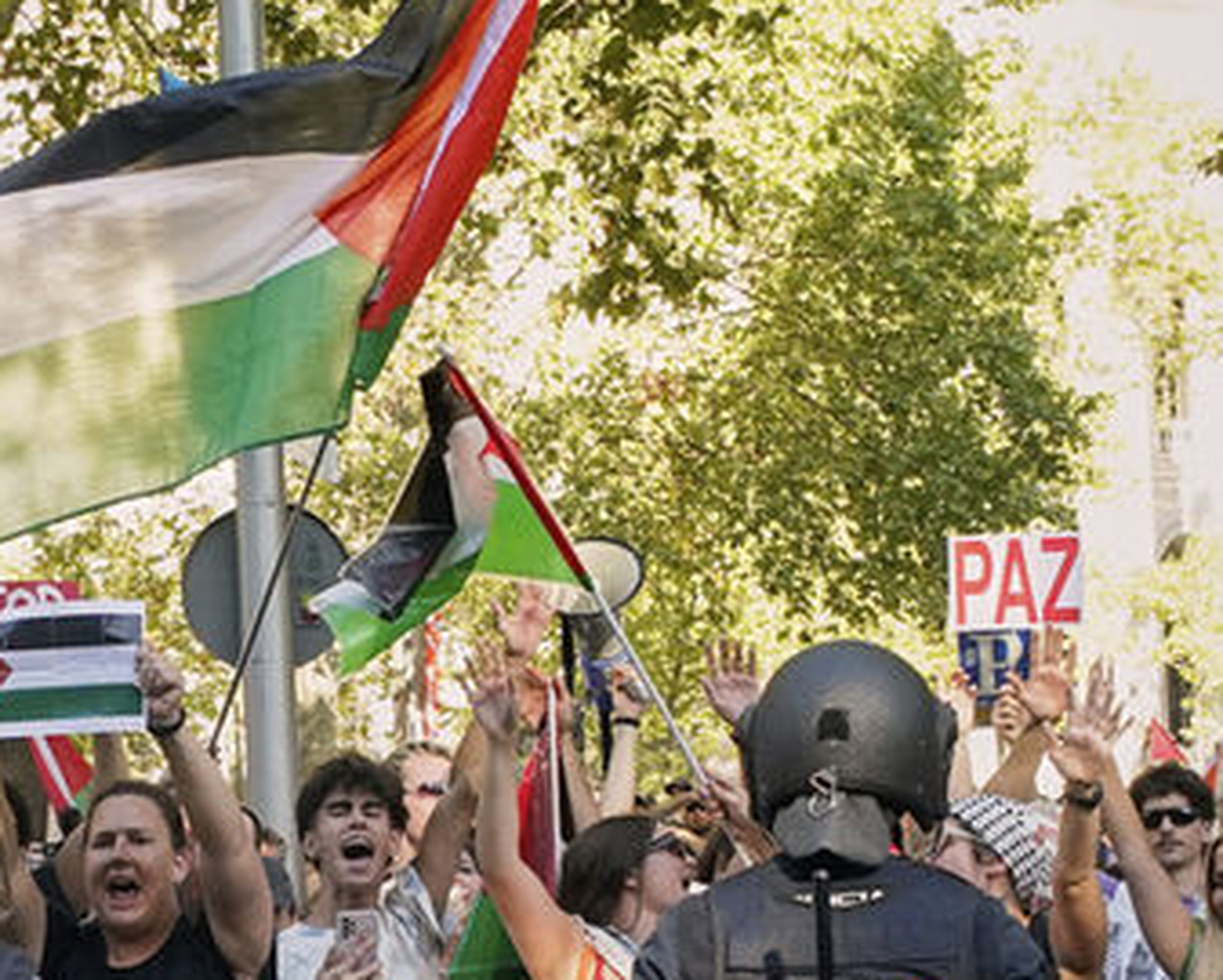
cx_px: -4
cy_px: 938
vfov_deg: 12.0
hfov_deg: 14.9
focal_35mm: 127
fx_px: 4600
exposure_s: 1/800
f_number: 7.1
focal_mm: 33
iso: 2500
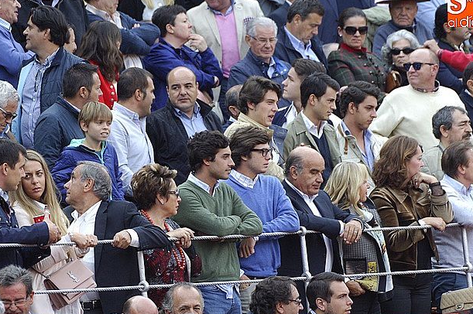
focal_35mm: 411
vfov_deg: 3.3
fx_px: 5394
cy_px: 157
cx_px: 231
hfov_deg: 5.0
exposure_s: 1/250
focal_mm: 250
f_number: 8
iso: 800
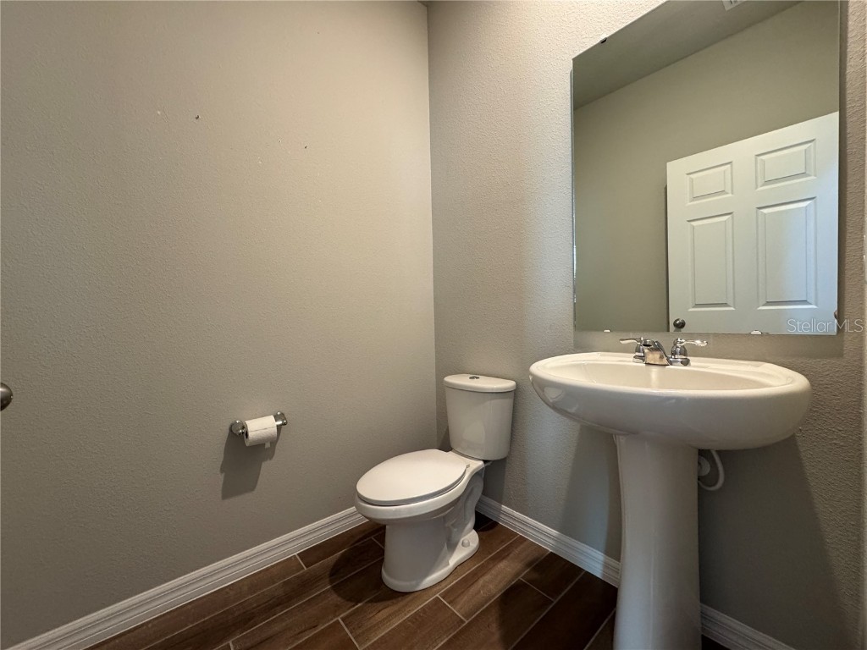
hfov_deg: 102.1
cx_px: 434
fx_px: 351
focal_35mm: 14
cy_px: 325
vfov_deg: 85.7
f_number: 2.2
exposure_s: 1/60
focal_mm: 2.22
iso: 250
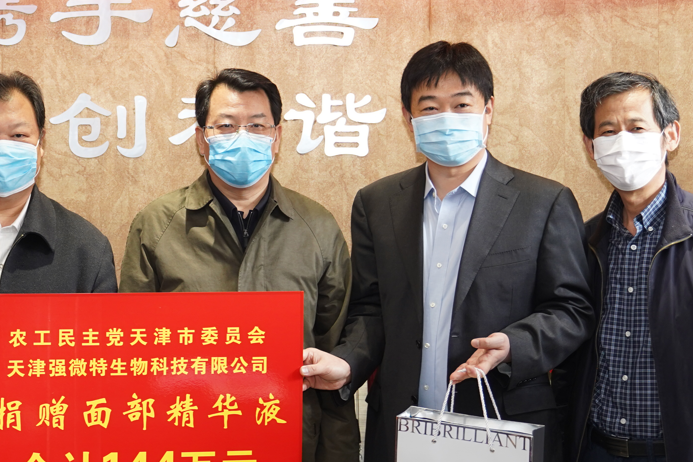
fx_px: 1732
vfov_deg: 15.1
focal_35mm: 90
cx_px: 109
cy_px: 122
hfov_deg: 22.2
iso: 800
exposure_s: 1/60
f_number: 2.8
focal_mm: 42
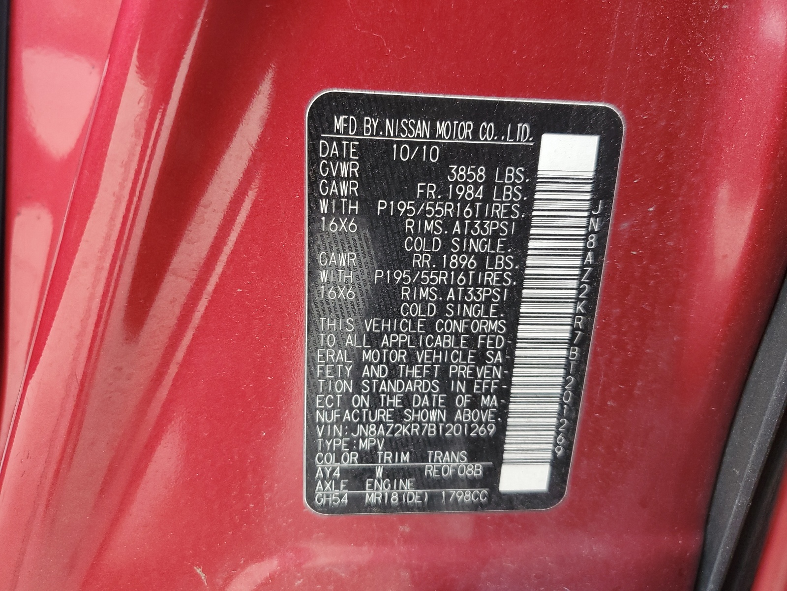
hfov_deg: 67.3
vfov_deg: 53.1
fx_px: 591
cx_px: 394
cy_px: 296
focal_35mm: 26
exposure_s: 1/120
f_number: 1.5
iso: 81
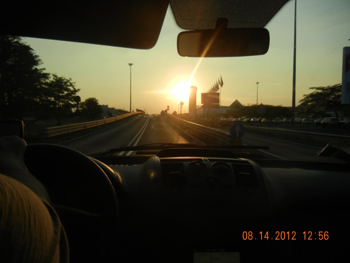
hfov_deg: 60.0
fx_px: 303
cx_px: 175
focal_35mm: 30
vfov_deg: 46.8
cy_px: 132
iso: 160
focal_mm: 5.4
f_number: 7
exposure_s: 1/366
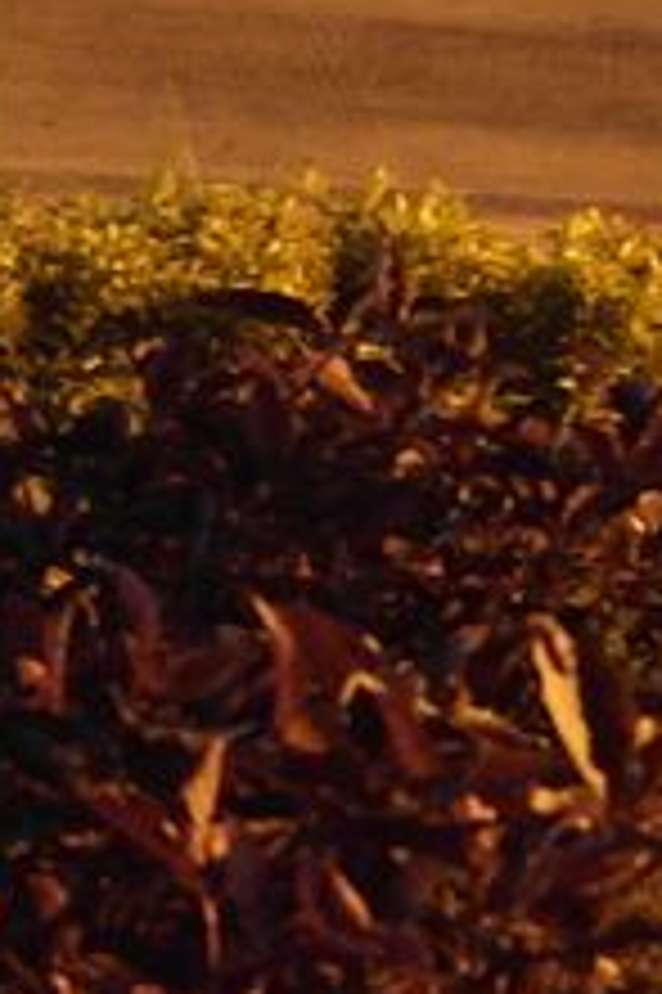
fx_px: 6160
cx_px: -1941
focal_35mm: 223
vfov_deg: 8.9
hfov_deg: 5.4
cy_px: -778
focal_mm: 24
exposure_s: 1.6
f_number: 3.5
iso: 400
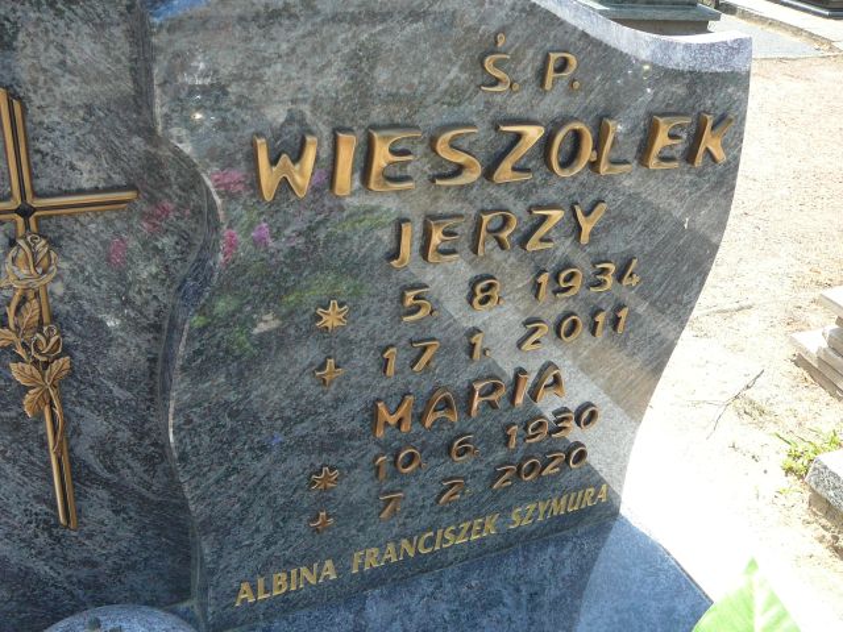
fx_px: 852
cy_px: 316
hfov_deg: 52.6
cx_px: 422
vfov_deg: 40.7
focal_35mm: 35
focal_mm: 5.2
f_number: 2.8
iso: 80
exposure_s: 1/250
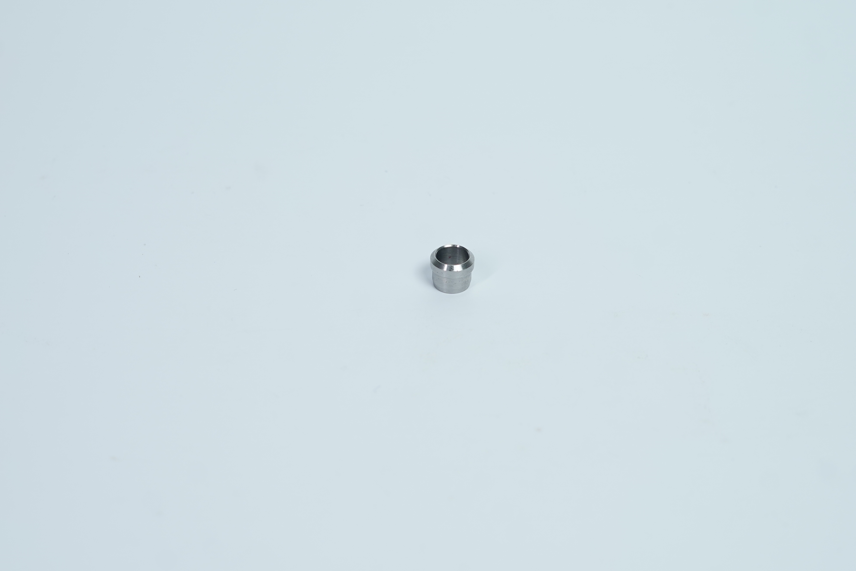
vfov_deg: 18.2
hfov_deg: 27.0
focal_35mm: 75
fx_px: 1783
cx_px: 428
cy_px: 286
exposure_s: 1/160
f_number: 4.5
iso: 320
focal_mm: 50
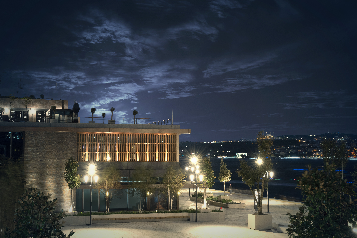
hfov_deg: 34.5
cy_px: 119
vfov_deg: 23.4
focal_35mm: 58
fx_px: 575
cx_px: 178
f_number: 11
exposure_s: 8
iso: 400
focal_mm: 58
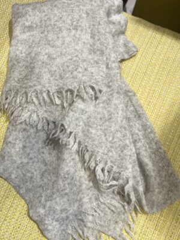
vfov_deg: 67.3
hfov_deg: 53.1
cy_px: 120
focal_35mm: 26
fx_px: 180
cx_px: 90
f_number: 1.6
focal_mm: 5.1
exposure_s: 1/100
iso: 100
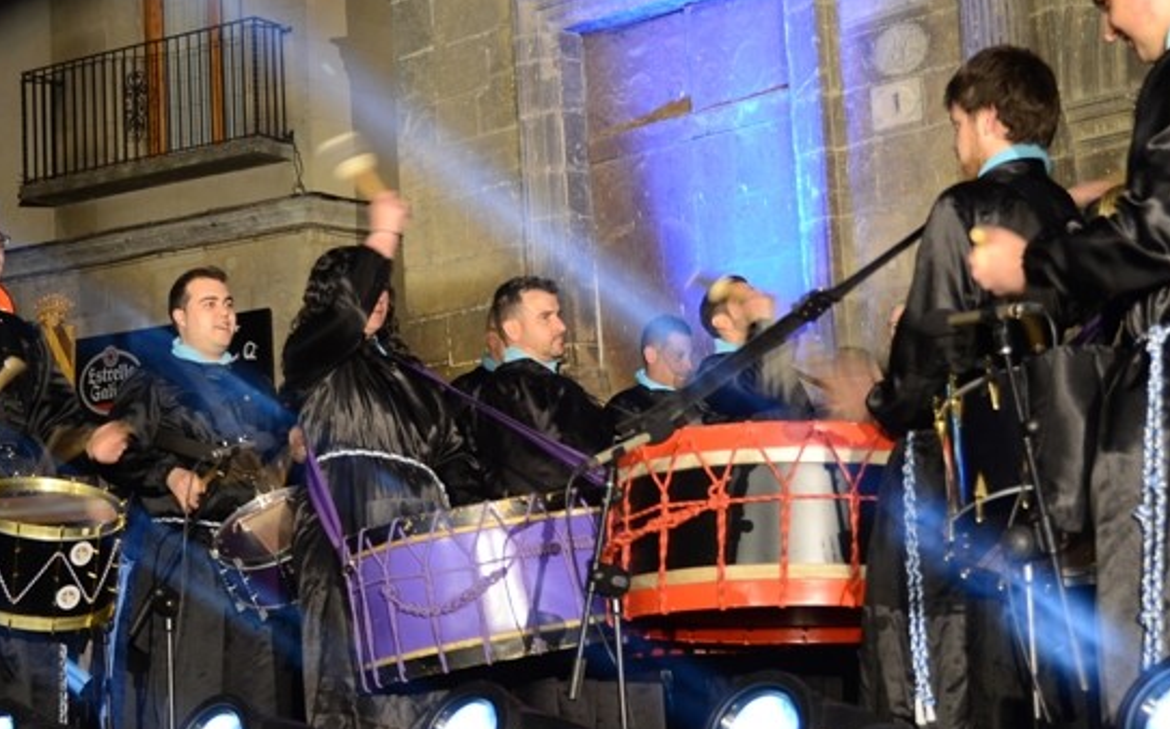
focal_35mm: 75
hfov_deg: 27.5
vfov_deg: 17.4
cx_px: 529
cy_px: 367
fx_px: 2390
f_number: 3.8
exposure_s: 1/30
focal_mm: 26
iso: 400
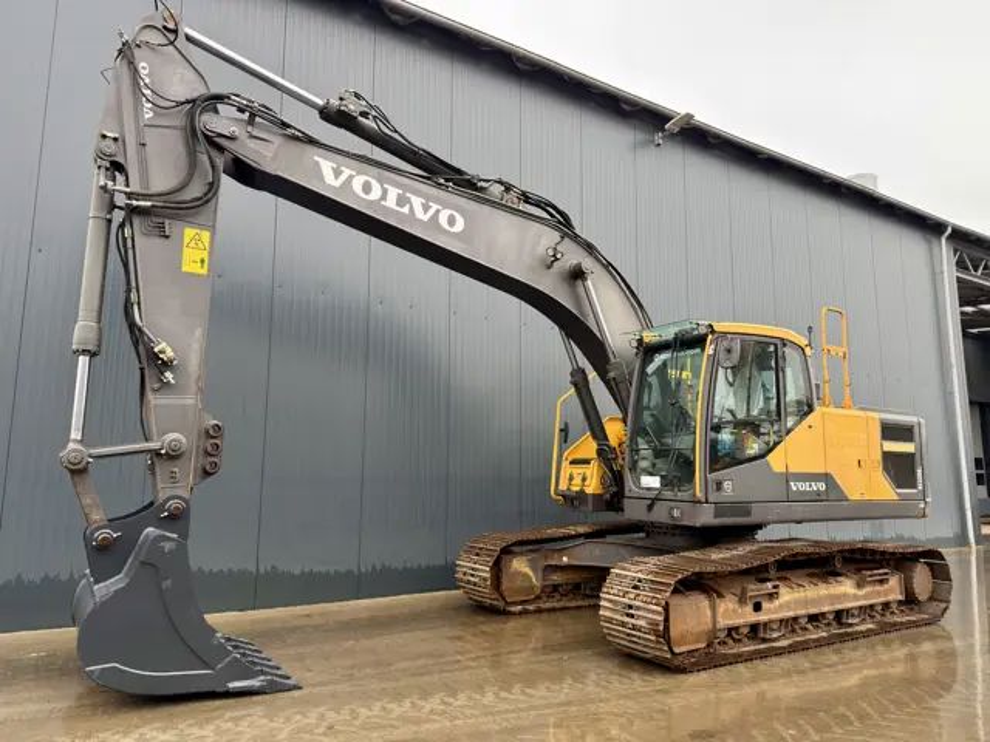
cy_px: 371
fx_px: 686
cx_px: 495
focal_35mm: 24
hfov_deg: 71.6
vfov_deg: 56.8
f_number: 1.78
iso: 64
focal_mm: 6.76
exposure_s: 1/178
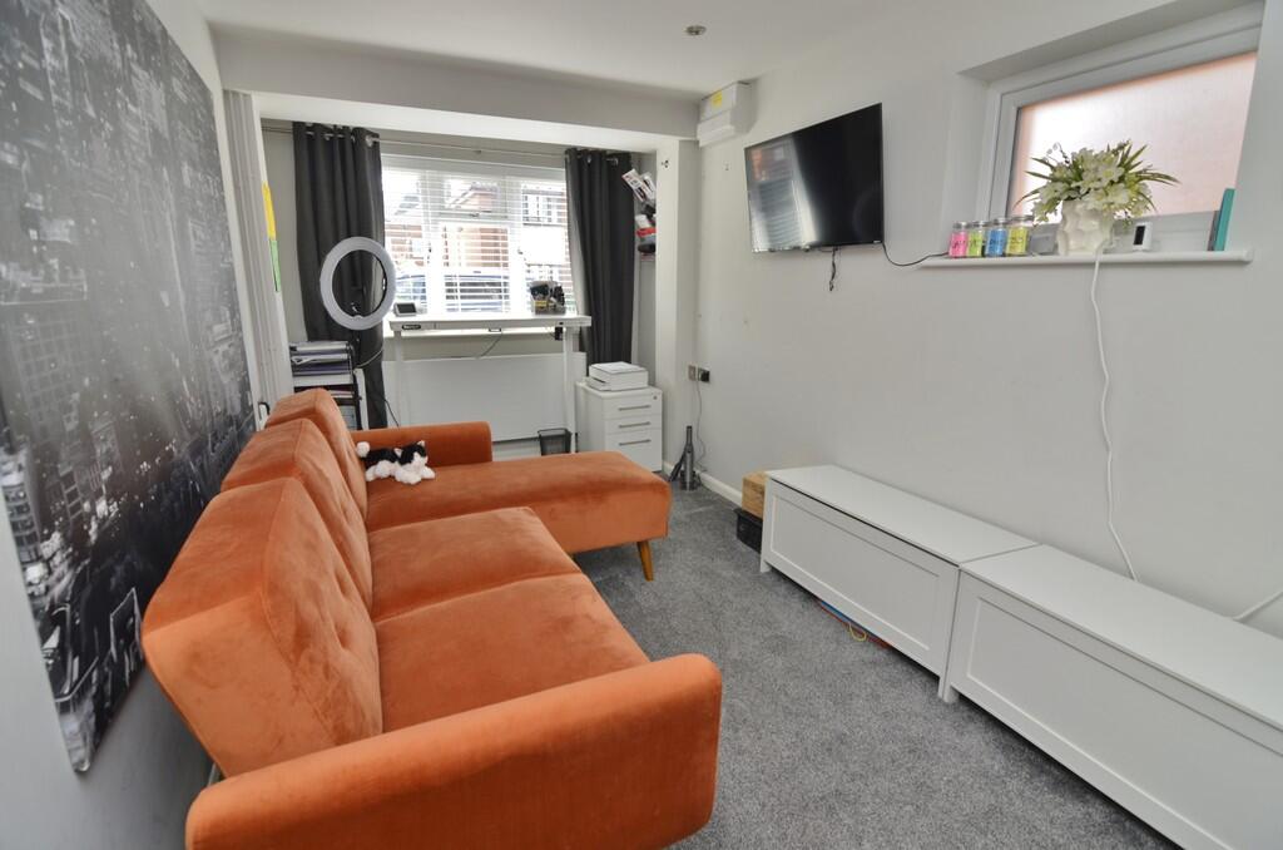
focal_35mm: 16
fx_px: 587
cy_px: 425
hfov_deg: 95.1
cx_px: 642
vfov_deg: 71.8
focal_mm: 11
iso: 400
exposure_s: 1/60
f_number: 5.6
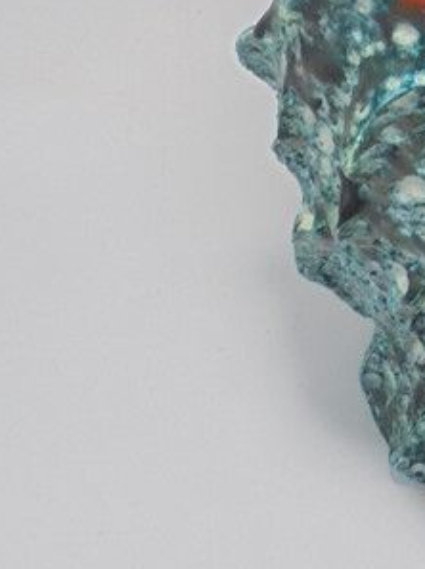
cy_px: -96
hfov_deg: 15.8
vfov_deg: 20.9
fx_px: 1444
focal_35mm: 88
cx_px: 575
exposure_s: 1/60
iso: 100
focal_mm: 5.3
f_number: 3.7
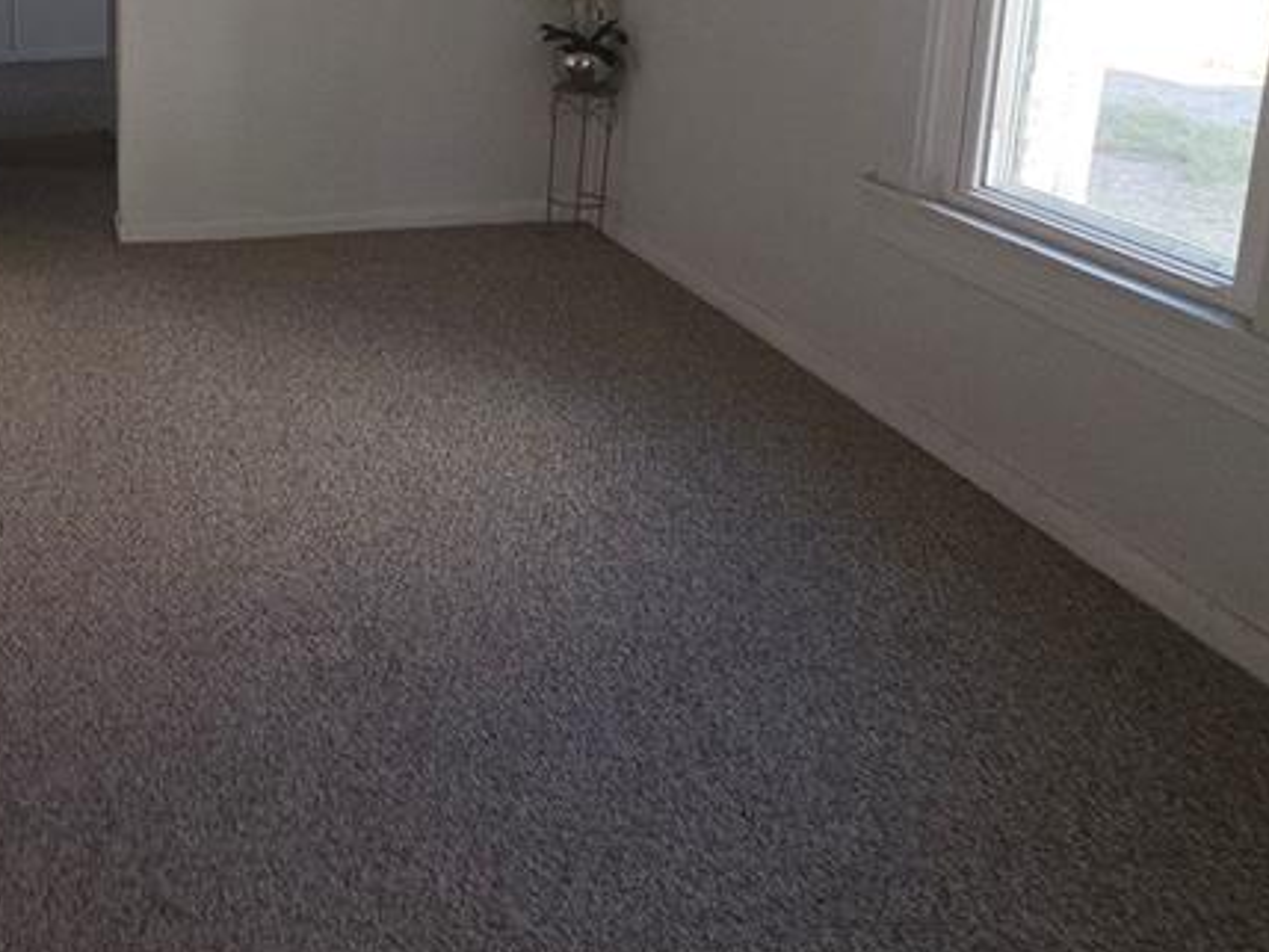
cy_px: 43
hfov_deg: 50.8
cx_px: 98
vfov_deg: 40.8
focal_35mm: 31
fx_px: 1137
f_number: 1.9
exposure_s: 1/60
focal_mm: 2.2
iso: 100
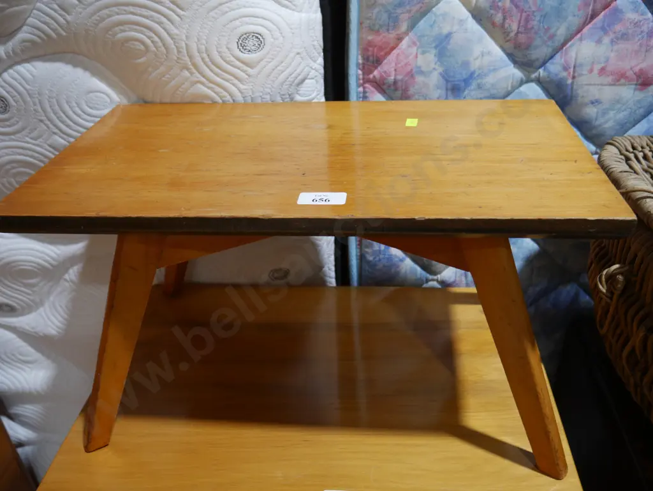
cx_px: 326
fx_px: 566
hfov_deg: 59.9
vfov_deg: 46.8
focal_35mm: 30
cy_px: 246
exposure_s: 1/60
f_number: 3.6
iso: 250
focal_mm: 15
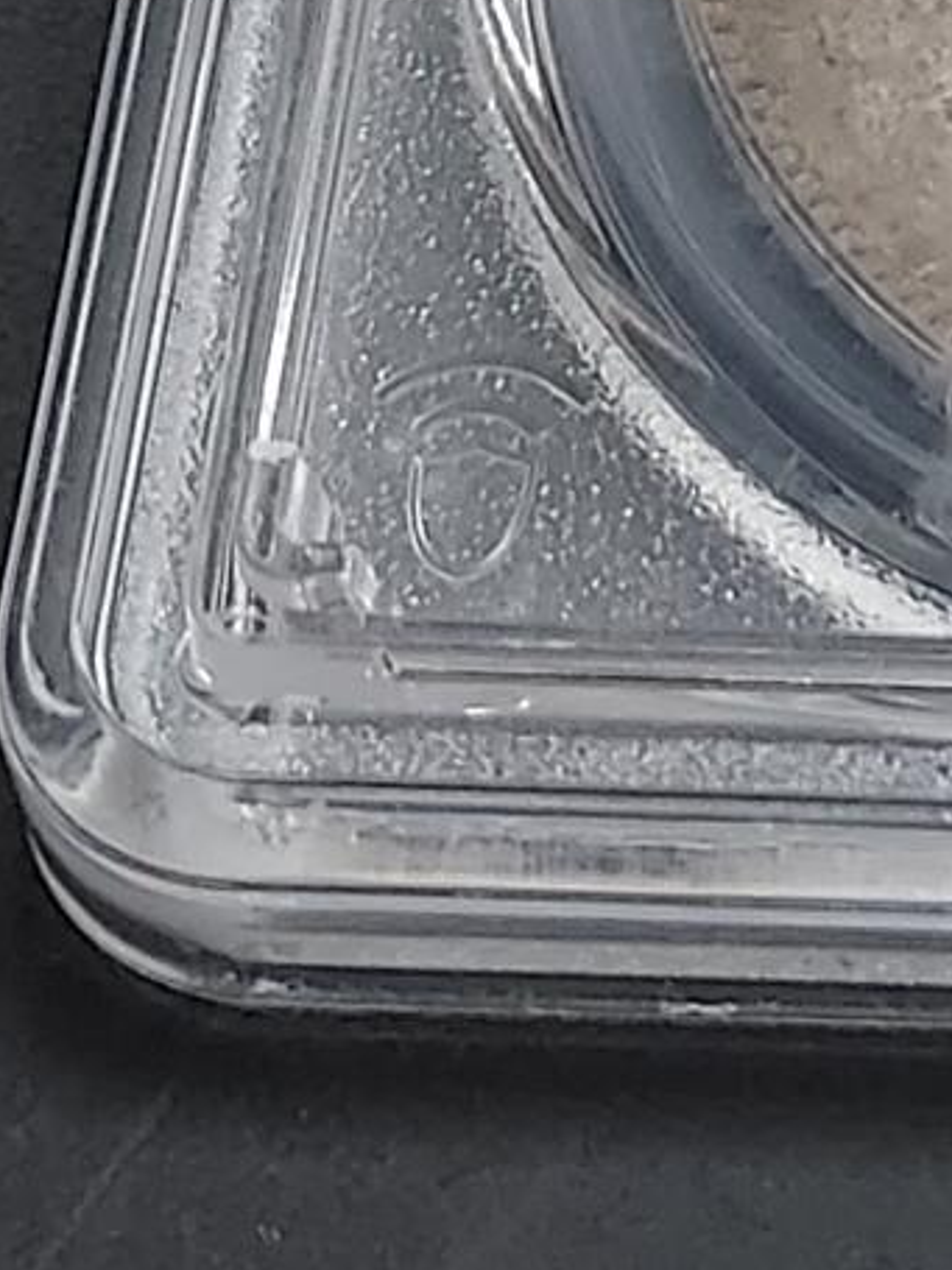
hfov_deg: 13.9
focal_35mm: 95
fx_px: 3485
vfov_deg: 20.1
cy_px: 59
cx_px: 1678
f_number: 1.8
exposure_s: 1/50
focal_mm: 4.6
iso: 320
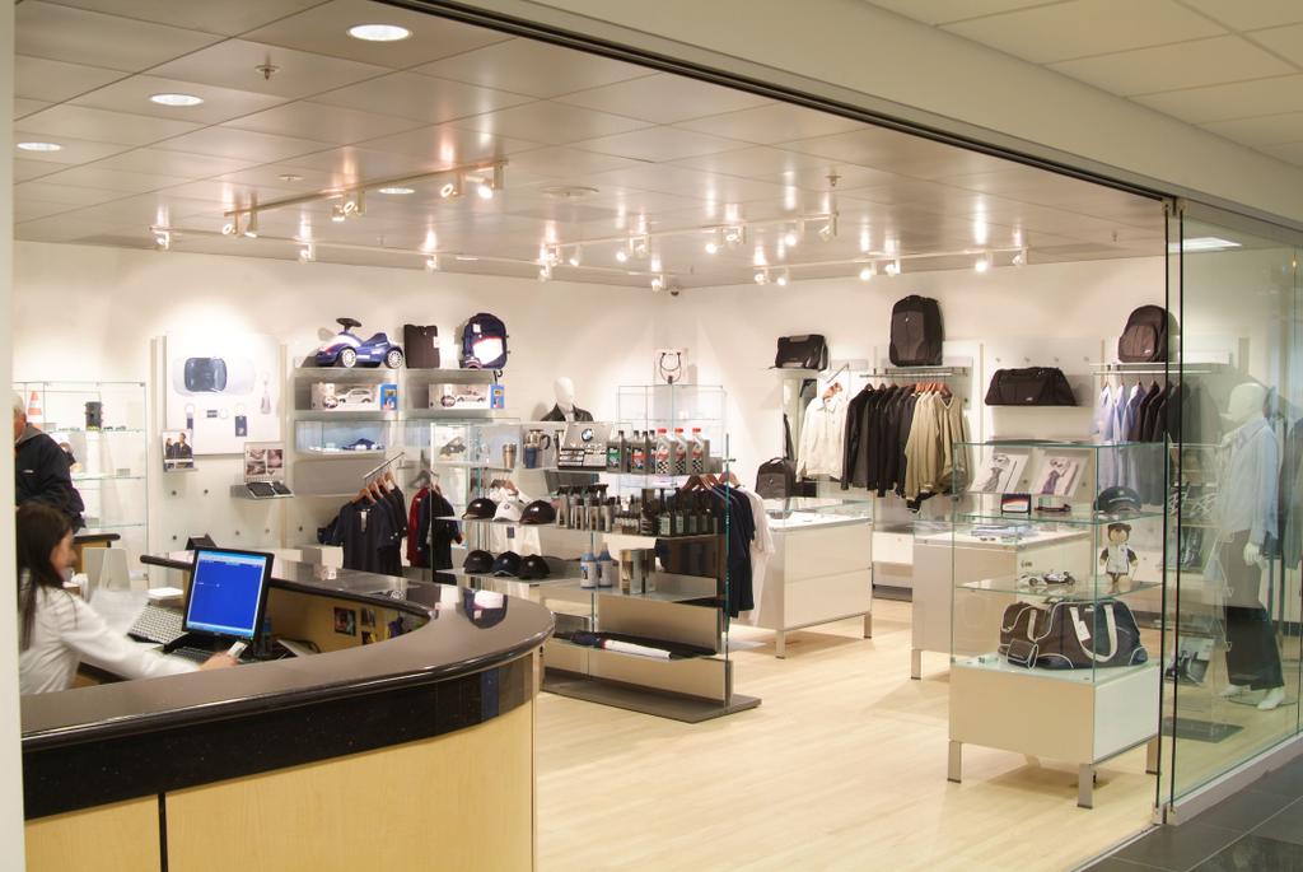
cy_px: 436
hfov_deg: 53.1
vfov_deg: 37.0
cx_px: 652
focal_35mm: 36
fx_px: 1304
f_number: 6.7
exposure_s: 1
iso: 100
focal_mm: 24
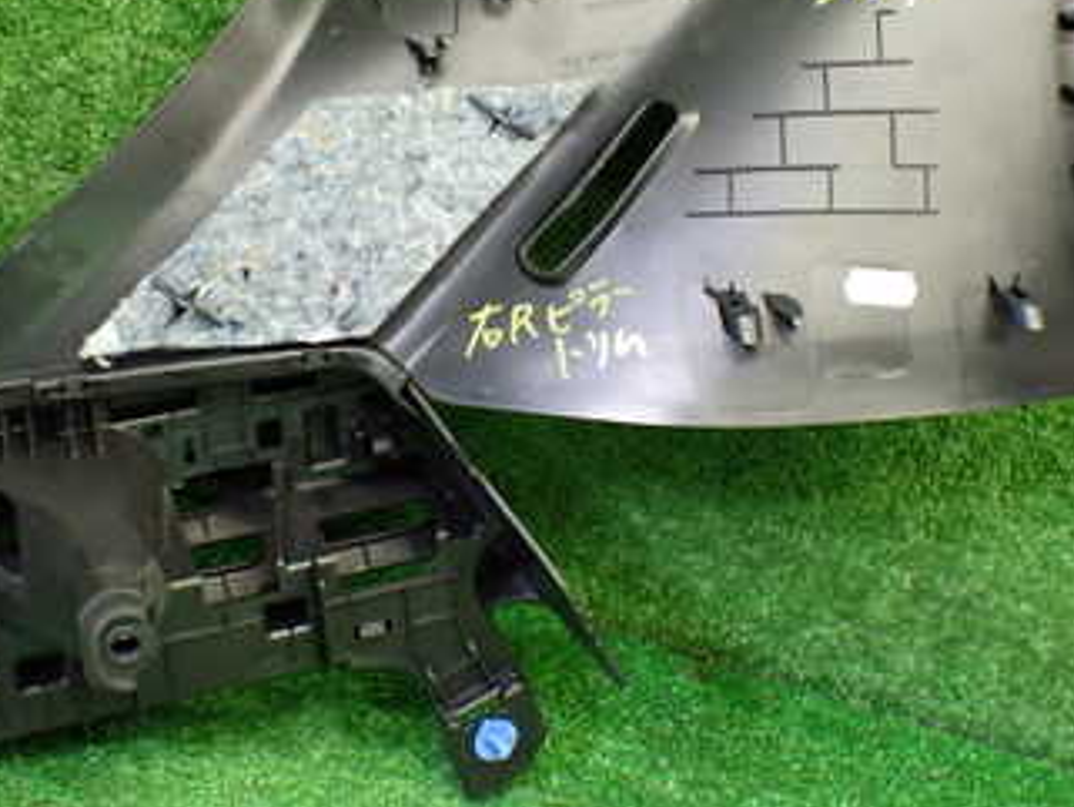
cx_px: 445
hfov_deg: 34.3
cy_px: 301
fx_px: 1738
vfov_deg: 26.0
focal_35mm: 56
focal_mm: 5.4
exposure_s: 1/125
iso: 800
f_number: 2.3
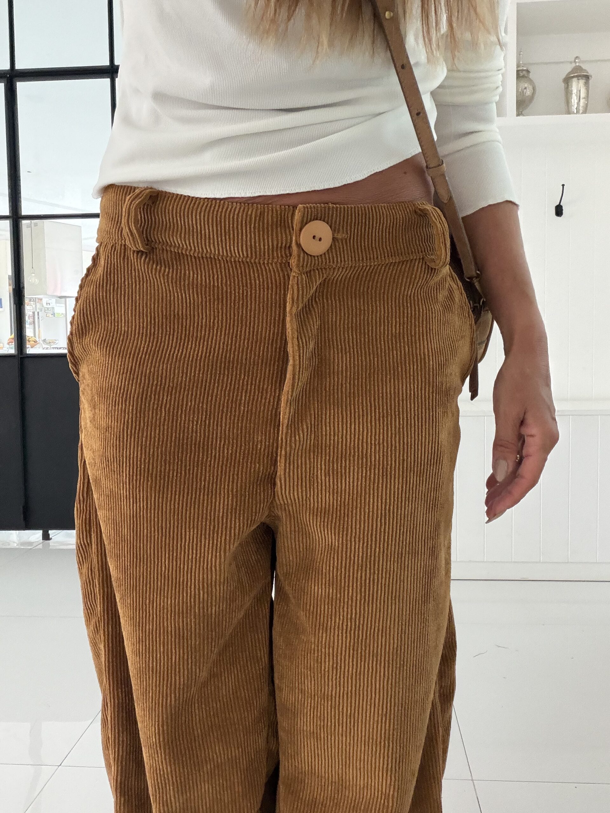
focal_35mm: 30
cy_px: 406
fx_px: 705
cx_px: 305
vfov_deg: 60.0
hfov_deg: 46.8
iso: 250
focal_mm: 2.71
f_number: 1.9
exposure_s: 1/60
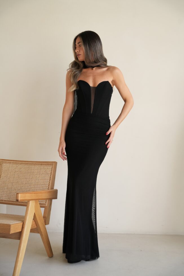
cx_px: 92
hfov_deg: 28.5
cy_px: 138
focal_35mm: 47
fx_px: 362
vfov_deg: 41.8
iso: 640
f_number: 4.5
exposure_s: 1/125
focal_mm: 47.2
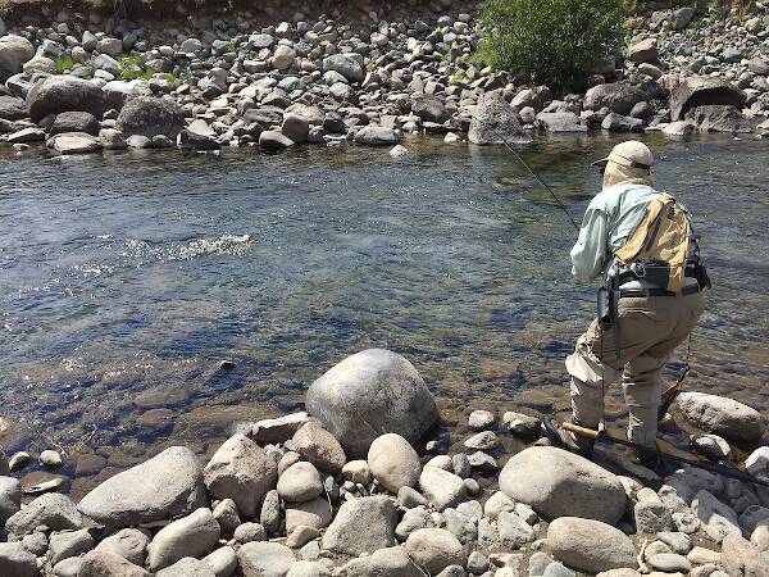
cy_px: 288
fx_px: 644
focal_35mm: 29
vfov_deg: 48.2
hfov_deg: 61.7
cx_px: 384
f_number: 2.2
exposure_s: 1/1883
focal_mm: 4.15
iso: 32
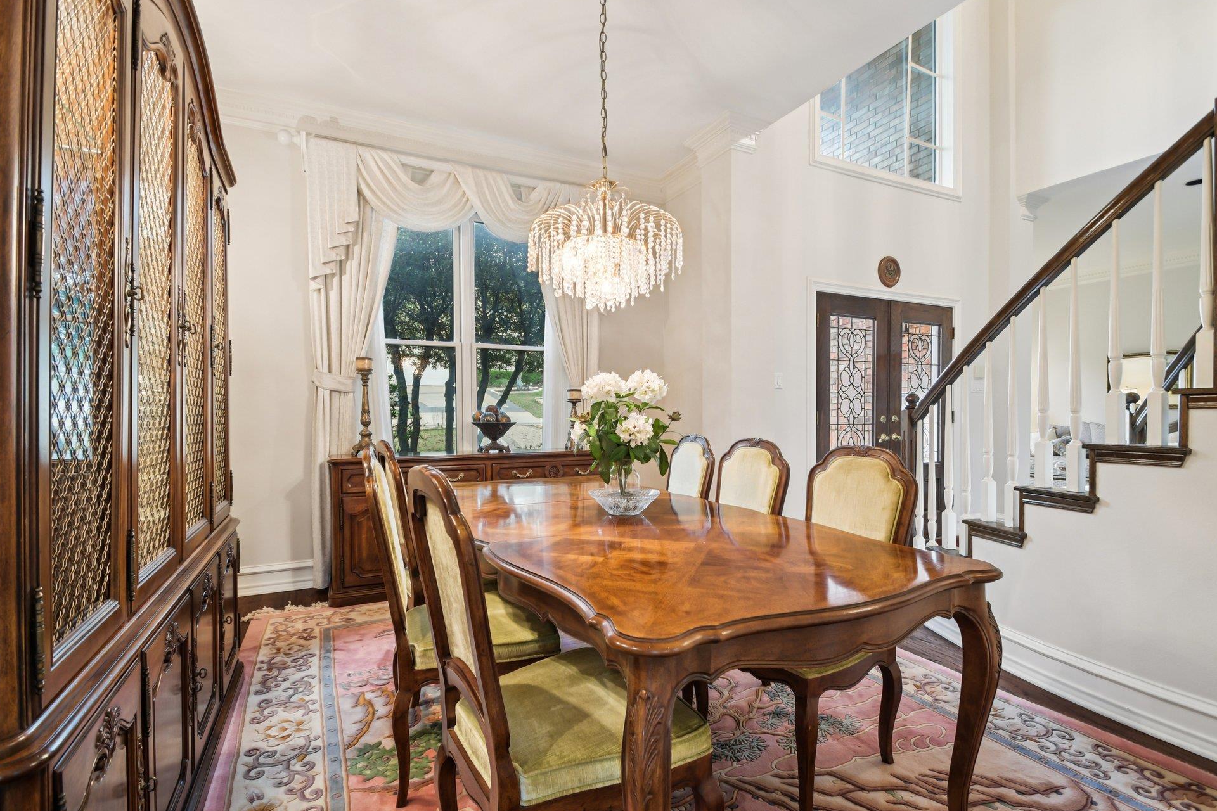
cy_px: 394
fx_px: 541
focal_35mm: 16
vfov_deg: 73.7
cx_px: 619
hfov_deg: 96.7
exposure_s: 1/2.5
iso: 400
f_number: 8
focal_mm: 10
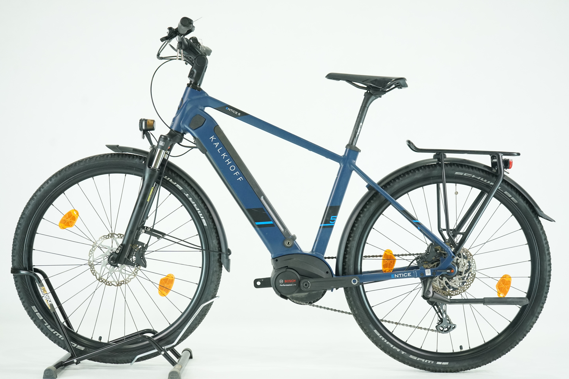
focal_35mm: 57
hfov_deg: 35.1
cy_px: 190
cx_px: 284
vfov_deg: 23.8
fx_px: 901
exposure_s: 1/200
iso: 2500
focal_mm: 57
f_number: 5.6
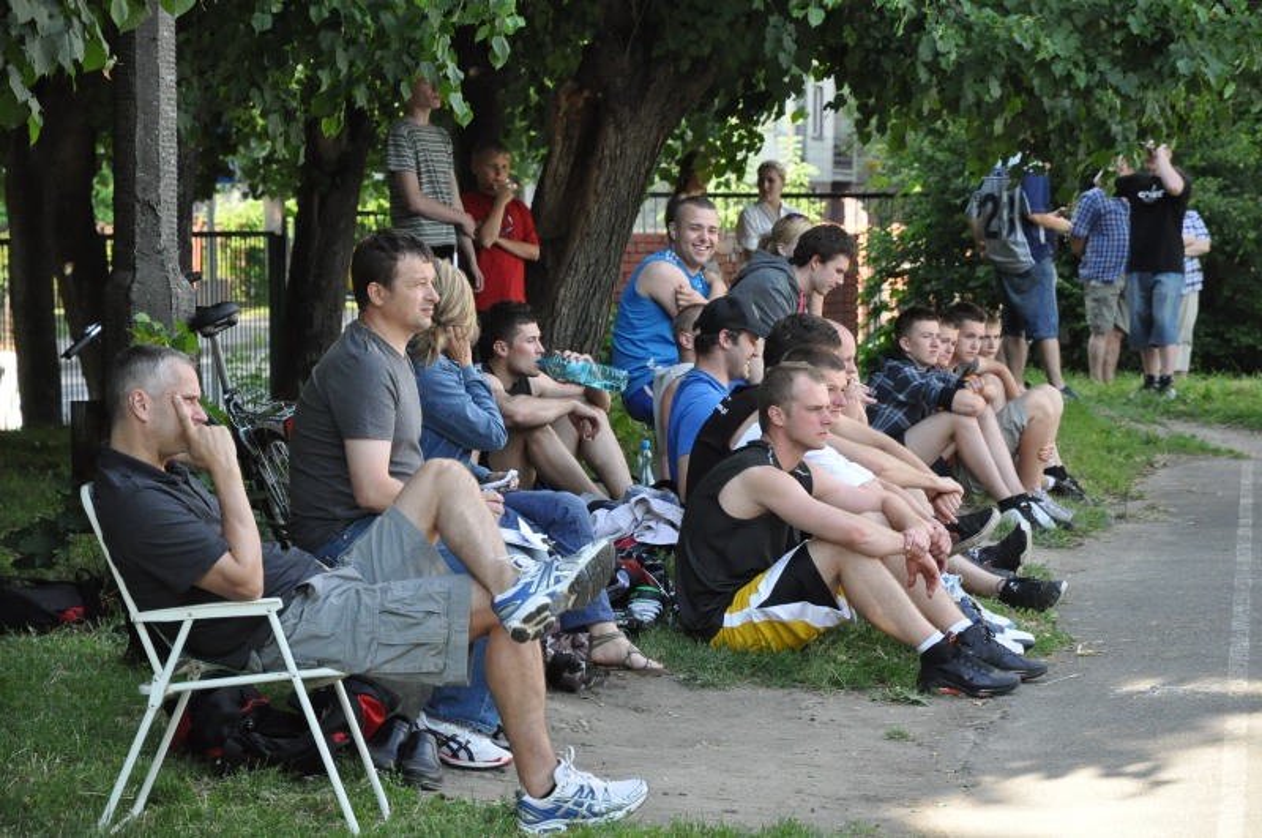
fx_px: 4463
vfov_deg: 10.7
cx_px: 631
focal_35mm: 128
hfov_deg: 16.1
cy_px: 419
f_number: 5.6
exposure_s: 1/800
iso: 2000
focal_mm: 85
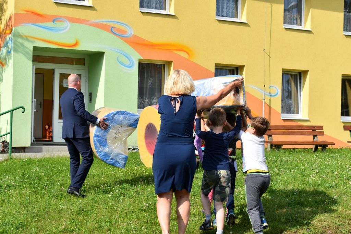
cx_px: 176
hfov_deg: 31.9
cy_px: 117
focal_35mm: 63
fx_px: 614
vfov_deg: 21.6
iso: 200
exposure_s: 1/400
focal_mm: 42
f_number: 10
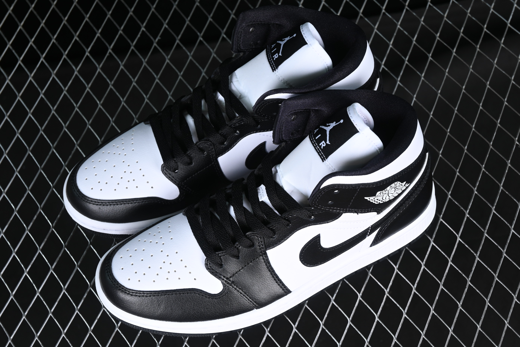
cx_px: 260
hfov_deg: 27.0
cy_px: 174
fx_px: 1083
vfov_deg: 18.2
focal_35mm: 75
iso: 160
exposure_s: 1/40
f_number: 6.3
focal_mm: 50
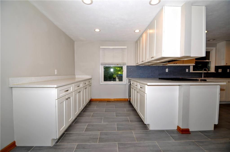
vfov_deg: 77.1
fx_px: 96
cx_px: 115
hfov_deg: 100.5
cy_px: 76
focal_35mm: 15
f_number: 3.5
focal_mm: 10
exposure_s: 1/60
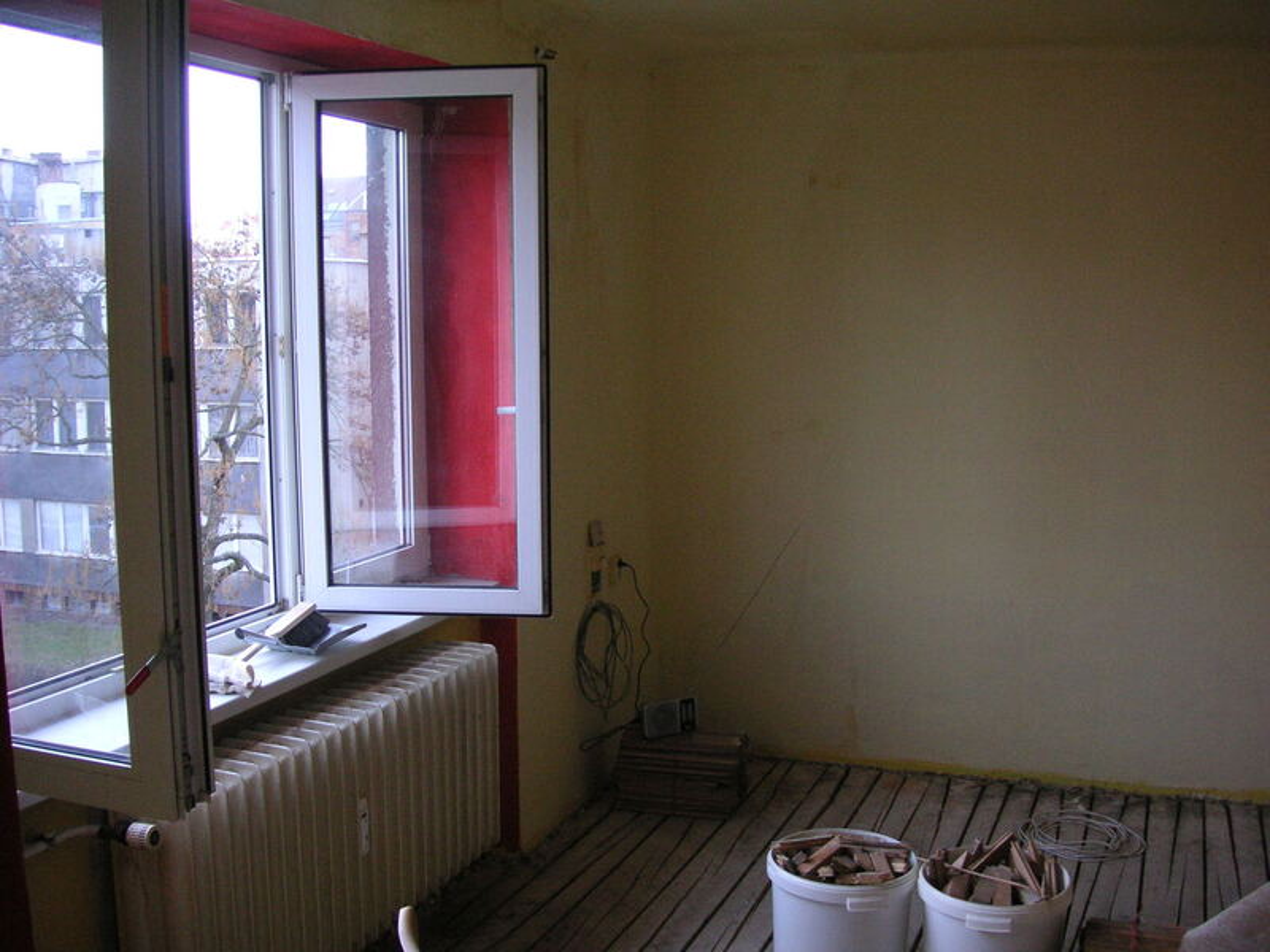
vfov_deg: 38.7
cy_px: 476
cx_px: 635
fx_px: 1357
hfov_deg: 50.1
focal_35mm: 37
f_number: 2.8
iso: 100
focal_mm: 6.1
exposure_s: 1/45
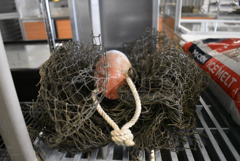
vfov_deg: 48.0
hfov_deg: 67.3
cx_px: 120
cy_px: 80
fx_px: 180
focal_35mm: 27
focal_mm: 18
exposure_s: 1/125
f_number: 3.5
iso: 4500
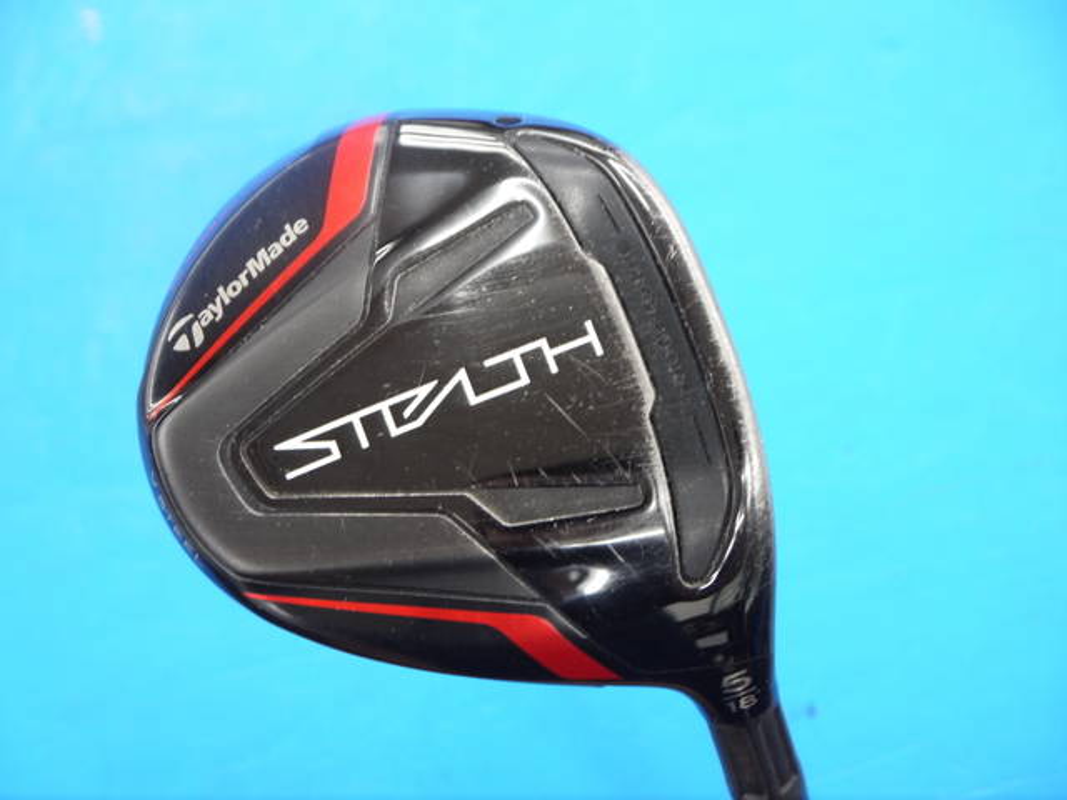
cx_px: 534
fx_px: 2589
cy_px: 400
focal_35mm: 84
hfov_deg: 23.3
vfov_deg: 17.6
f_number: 5.6
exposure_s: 1/60
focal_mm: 42
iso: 800
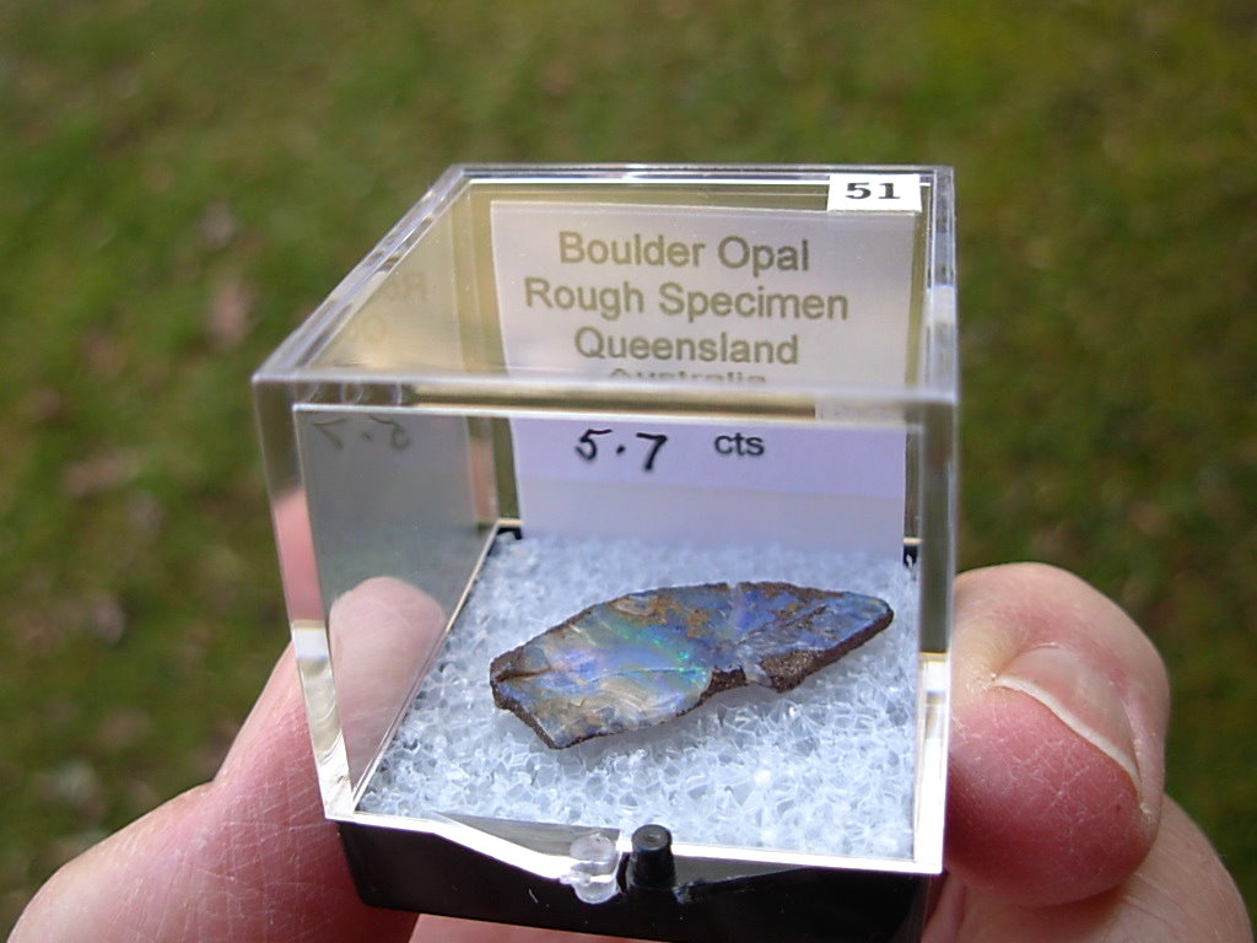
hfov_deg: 49.0
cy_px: 472
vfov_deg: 37.7
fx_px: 1380
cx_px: 628
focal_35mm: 38
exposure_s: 1/264
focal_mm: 6.3
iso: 50
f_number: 2.9
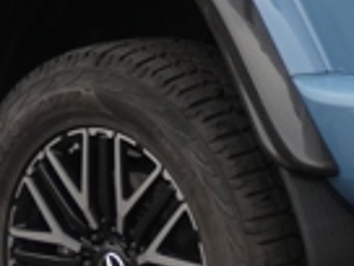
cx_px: 208
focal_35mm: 182
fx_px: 1861
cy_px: -245
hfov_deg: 10.9
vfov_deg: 7.8
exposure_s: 1/80
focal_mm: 5.5
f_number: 3.3
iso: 80
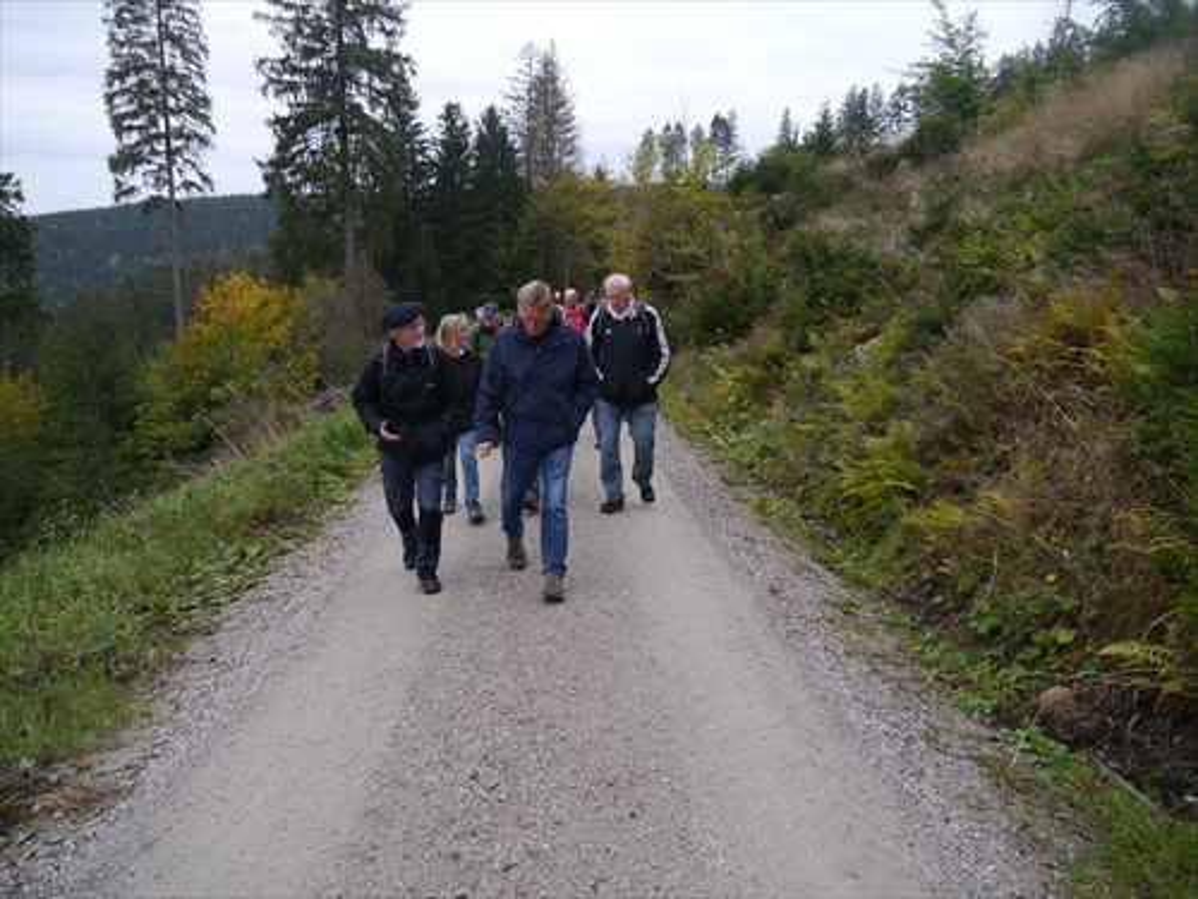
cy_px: 450
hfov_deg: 63.4
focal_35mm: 28
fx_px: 969
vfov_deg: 49.7
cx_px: 599
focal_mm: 14
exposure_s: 1/200
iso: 160
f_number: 4.5
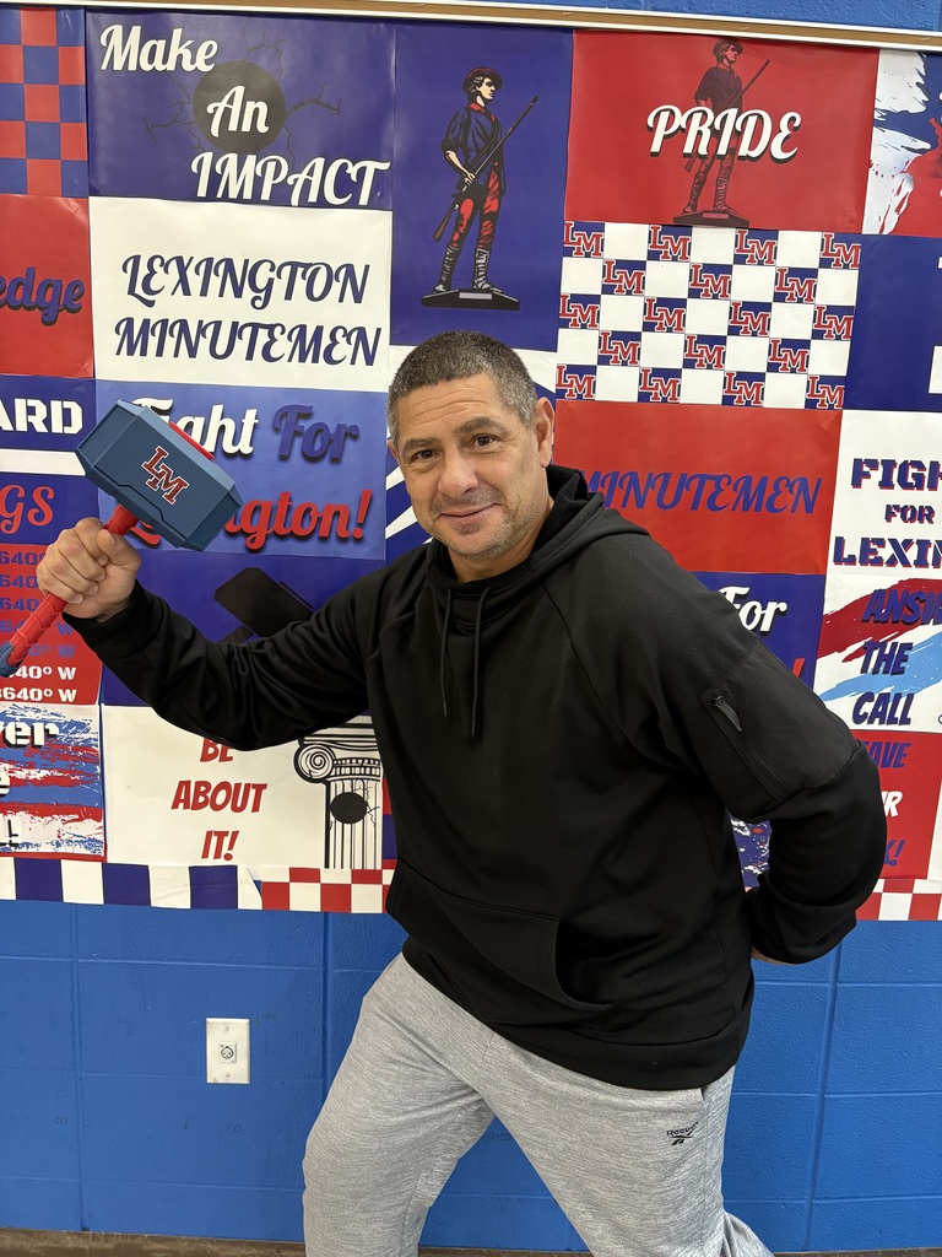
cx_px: 471
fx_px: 943
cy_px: 628
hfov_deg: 53.1
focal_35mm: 26
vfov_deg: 67.3
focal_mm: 5.96
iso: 200
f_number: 1.6
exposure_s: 1/60
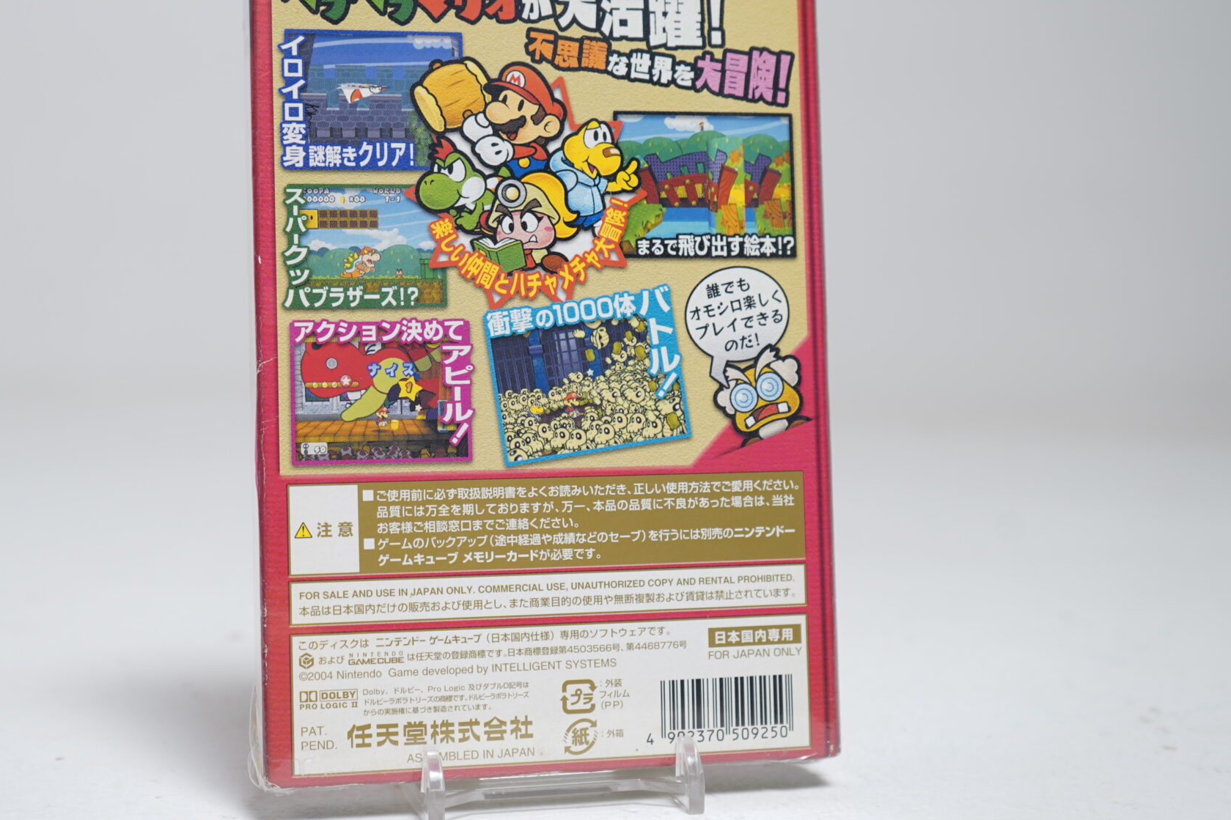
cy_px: 343
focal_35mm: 61
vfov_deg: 22.2
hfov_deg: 32.8
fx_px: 2086
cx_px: 536
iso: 64
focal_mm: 40
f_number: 5
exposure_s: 1/6
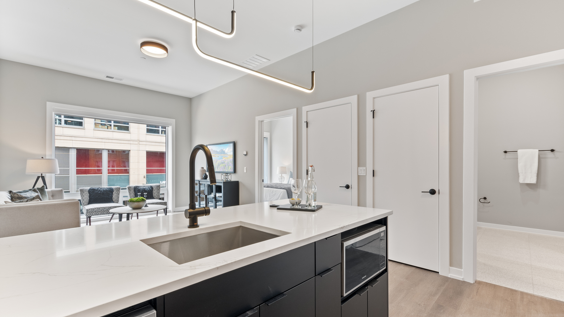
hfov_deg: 99.4
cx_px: 282
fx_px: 239
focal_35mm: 16
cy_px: 172
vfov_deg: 67.0
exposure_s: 1.3
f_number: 9
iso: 160
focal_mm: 10
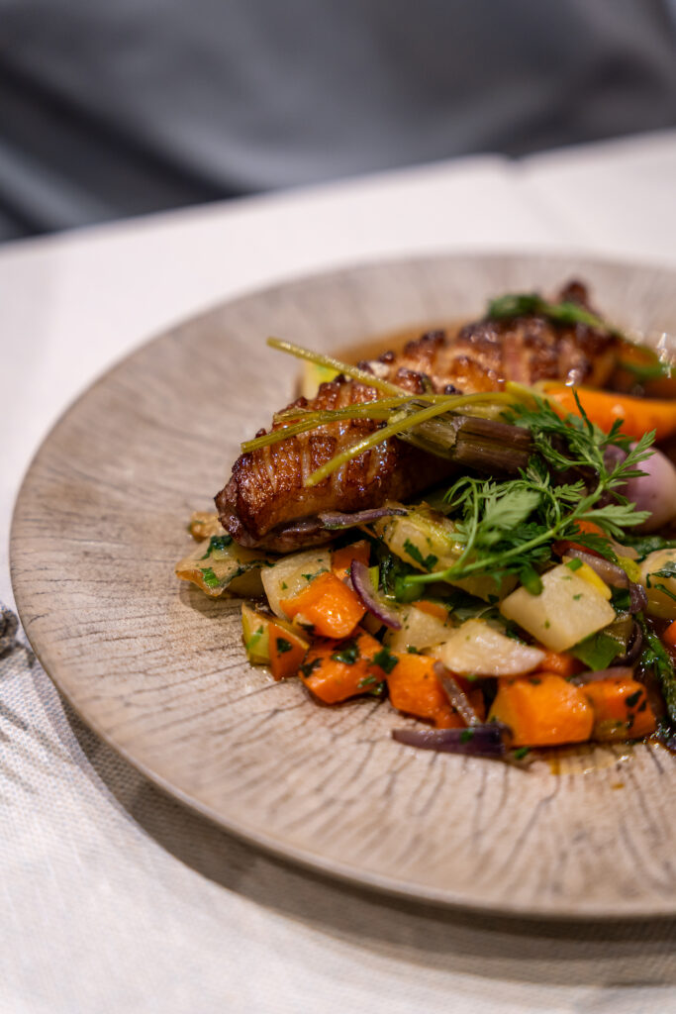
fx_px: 1816
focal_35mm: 64
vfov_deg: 31.2
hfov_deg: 21.1
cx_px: 338
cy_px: 507
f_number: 2.8
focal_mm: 64.5
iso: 500
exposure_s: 1/50
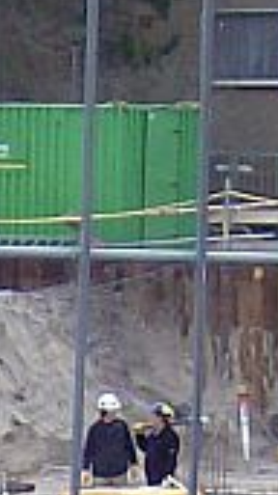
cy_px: 881
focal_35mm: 365
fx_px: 4790
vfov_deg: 5.8
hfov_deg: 3.3
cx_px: -382
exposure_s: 1/292
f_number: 3.4
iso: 100
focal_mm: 9.3
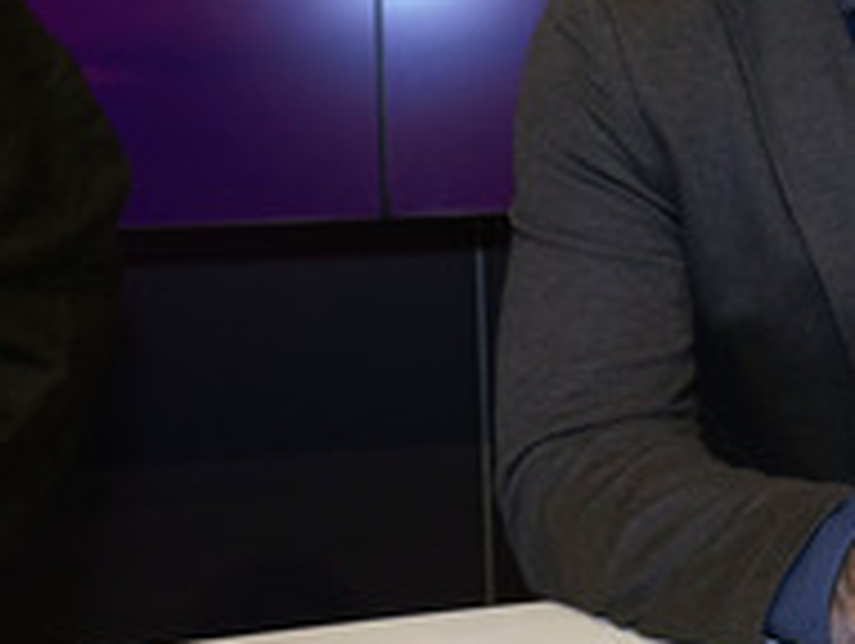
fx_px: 2028
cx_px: 952
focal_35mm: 82
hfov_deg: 22.4
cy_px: 72
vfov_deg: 17.8
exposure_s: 1/125
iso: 2000
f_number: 5.6
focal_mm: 36
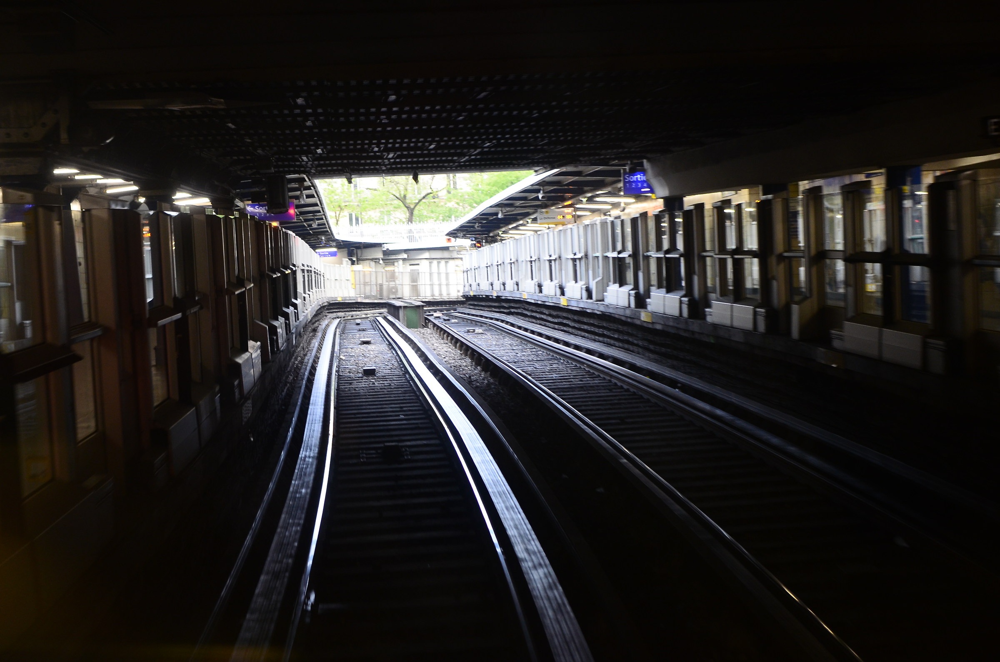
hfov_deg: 37.9
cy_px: 331
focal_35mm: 52
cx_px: 500
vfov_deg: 25.6
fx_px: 1455
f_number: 4
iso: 1000
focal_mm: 35
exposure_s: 1/60
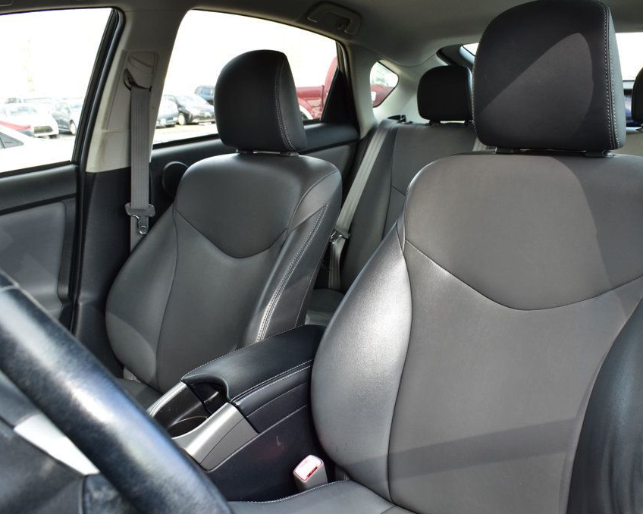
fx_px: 647
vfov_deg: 43.3
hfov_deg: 52.7
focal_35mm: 34
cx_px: 367
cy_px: 258
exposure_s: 1/80
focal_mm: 20
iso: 400
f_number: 8
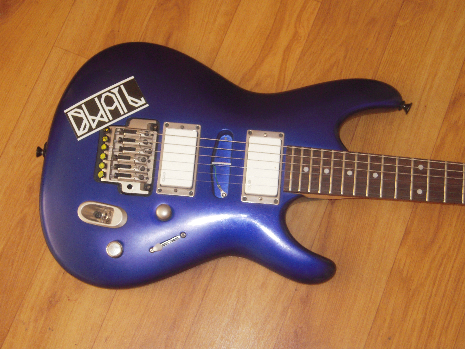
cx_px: 232
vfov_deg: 21.3
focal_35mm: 69
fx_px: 927
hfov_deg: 28.2
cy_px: 174
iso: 400
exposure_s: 1/40
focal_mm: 12.3
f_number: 4.2
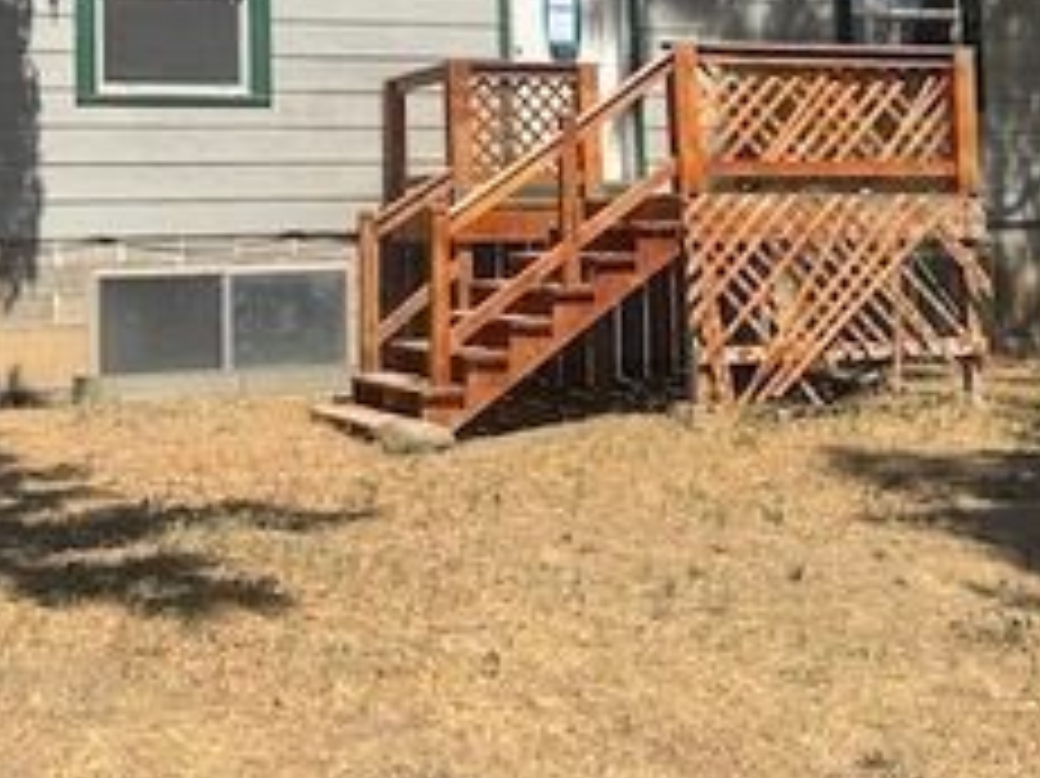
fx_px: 1561
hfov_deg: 36.5
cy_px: 92
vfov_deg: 27.1
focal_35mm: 52
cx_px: 351
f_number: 1.78
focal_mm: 6.76
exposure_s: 1/3413
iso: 80
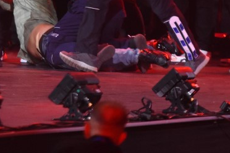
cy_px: -3
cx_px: 42
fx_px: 6171
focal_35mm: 966
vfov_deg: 1.4
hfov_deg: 2.1
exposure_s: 1/400
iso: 2500
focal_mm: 200
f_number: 2.8
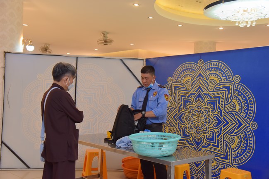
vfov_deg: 30.5
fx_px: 329
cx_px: 134
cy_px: 90
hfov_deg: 44.5
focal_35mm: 44
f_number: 5.6
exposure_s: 1/160
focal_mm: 44
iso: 1600
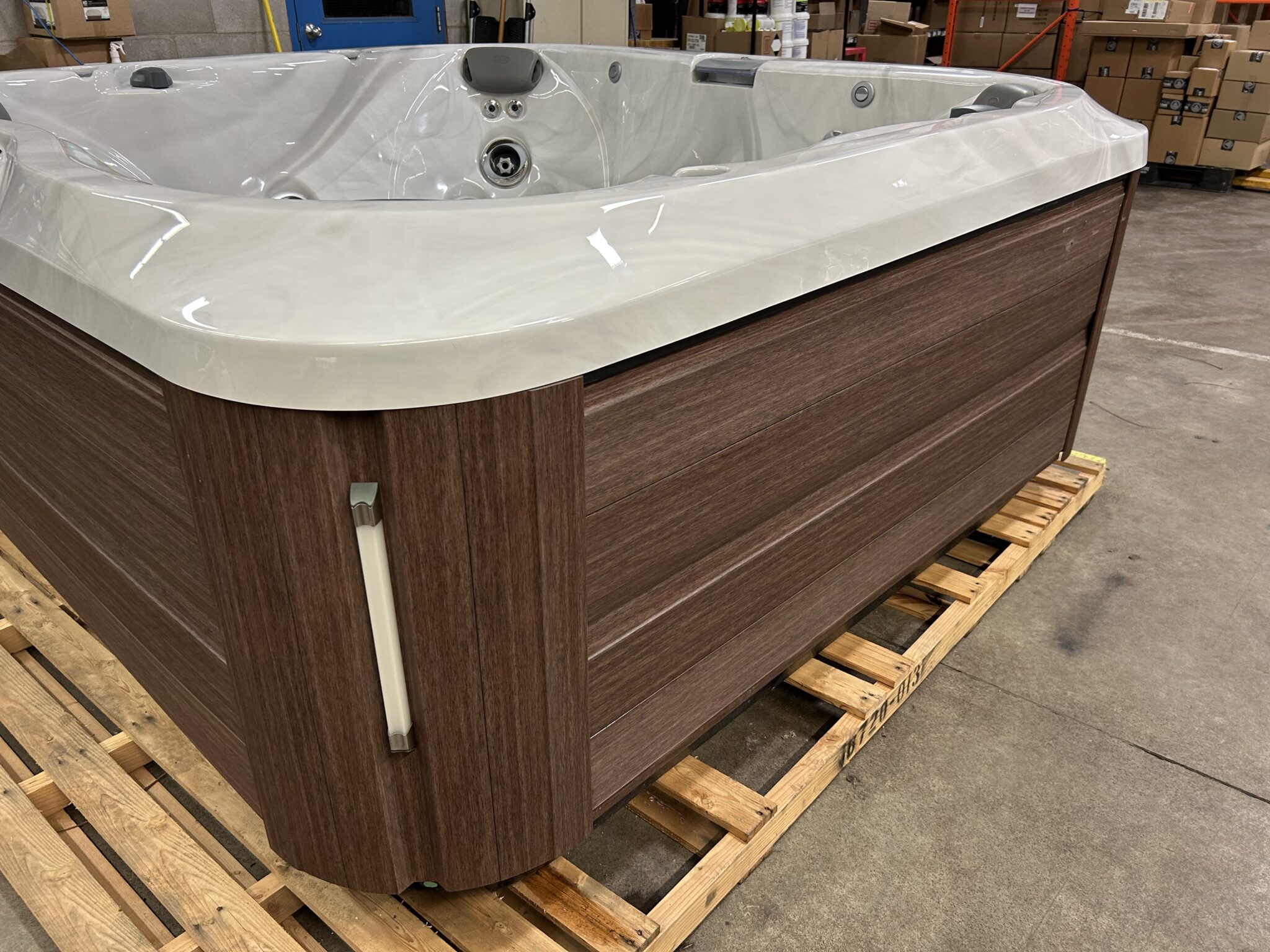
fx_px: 954
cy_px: 476
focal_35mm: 26
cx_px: 635
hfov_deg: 67.3
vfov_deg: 53.1
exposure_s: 1/60
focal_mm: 5.7
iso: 125
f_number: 1.5
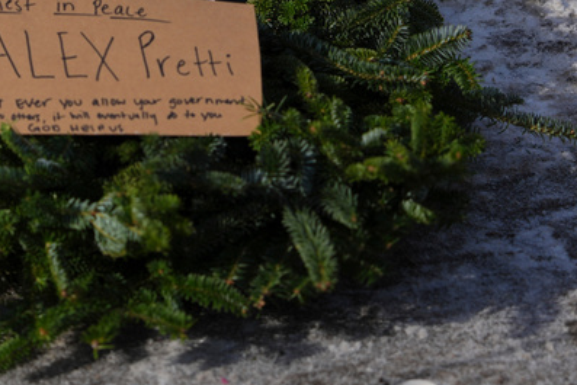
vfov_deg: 9.6
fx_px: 2277
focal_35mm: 142
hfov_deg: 14.4
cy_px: -62
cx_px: 103
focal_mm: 55
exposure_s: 1/4000
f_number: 2.8
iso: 125
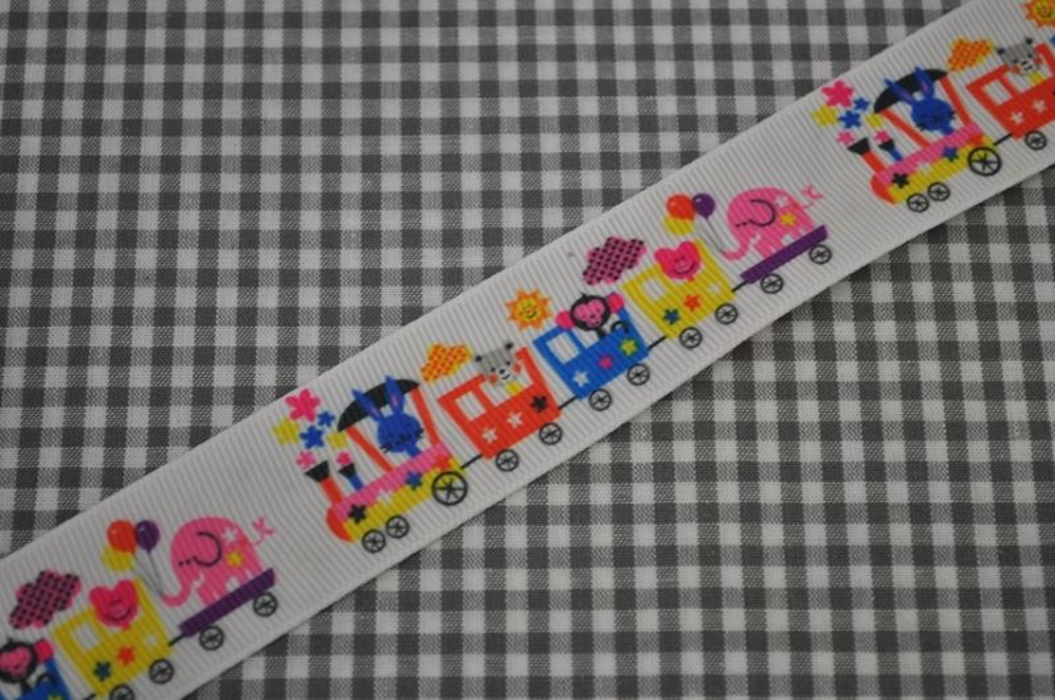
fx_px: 2019
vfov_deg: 19.7
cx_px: 528
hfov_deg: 29.3
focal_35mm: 69
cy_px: 350
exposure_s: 1/60
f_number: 5.3
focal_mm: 46
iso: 400
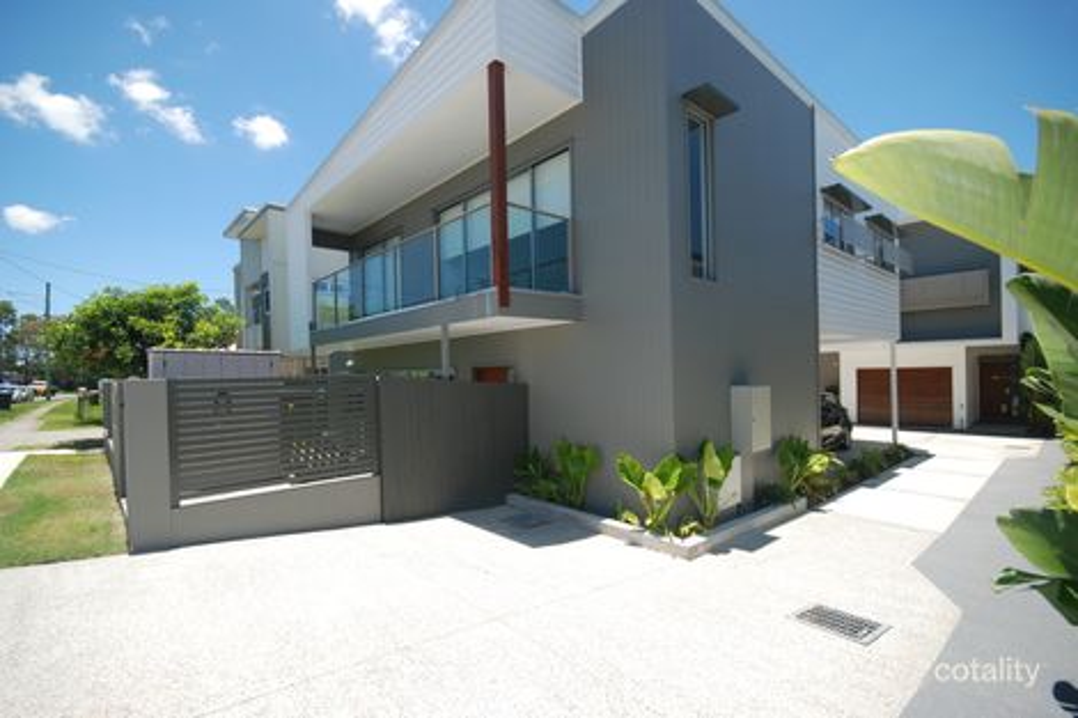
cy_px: 359
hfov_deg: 95.0
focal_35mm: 16
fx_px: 494
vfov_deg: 72.0
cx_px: 539
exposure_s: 1/200
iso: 100
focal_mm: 11
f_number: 7.1
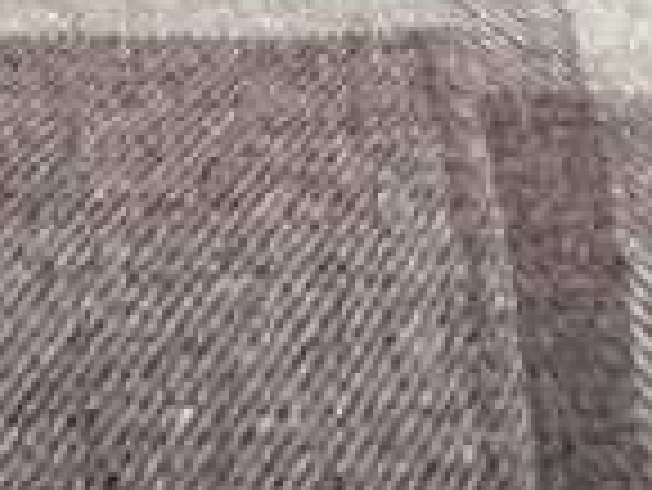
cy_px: -850
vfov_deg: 11.2
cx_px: 306
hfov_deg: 19.8
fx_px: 1866
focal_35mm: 99
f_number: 2.2
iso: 250
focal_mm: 2.22
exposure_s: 1/100
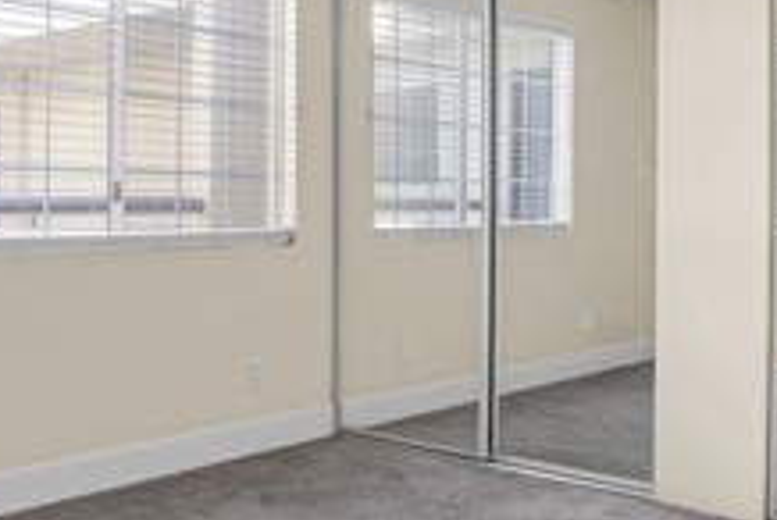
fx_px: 951
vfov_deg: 30.6
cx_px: 232
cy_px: 230
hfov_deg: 43.5
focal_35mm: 44
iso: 800
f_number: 4
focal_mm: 10
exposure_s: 1/25
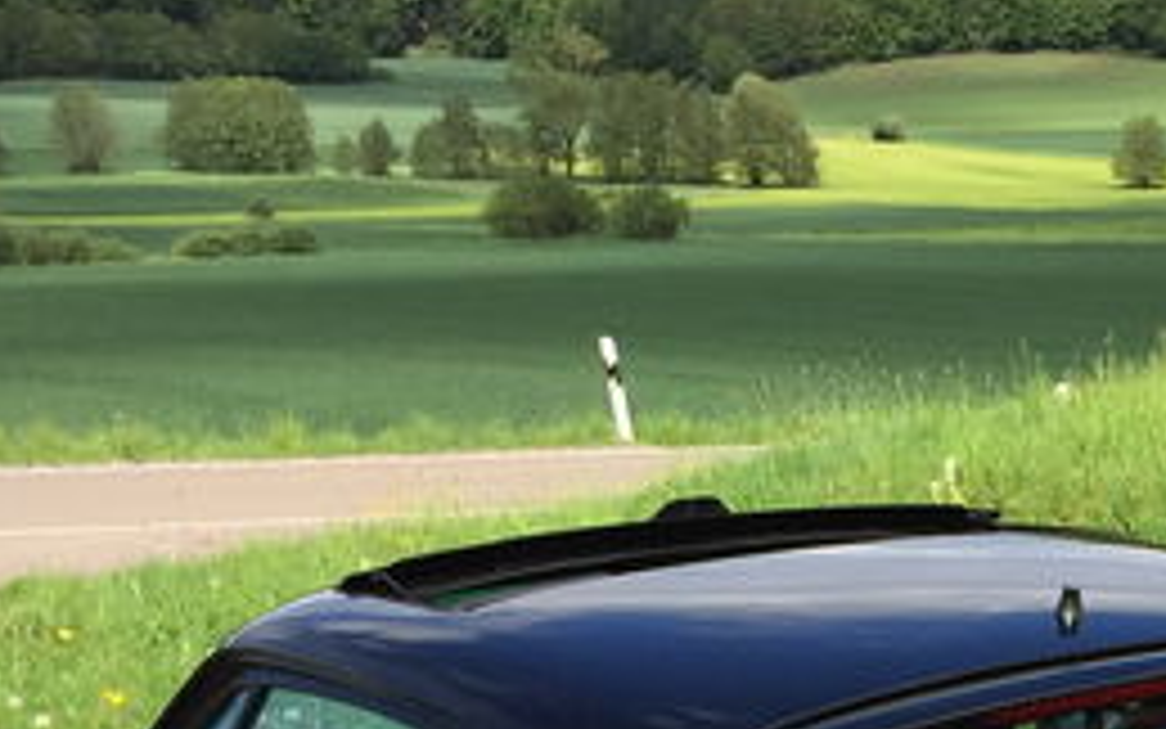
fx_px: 2892
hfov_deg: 21.9
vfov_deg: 13.4
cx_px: 1180
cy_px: 1166
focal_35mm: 91
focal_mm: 4.15
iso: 32
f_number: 2.2
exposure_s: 1/1721
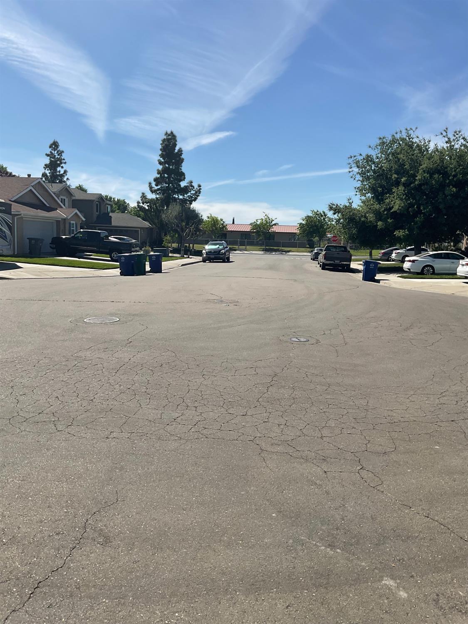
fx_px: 523
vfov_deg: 61.7
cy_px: 312
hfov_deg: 48.2
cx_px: 234
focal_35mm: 29
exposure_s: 1/3322
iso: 20
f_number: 1.8
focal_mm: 3
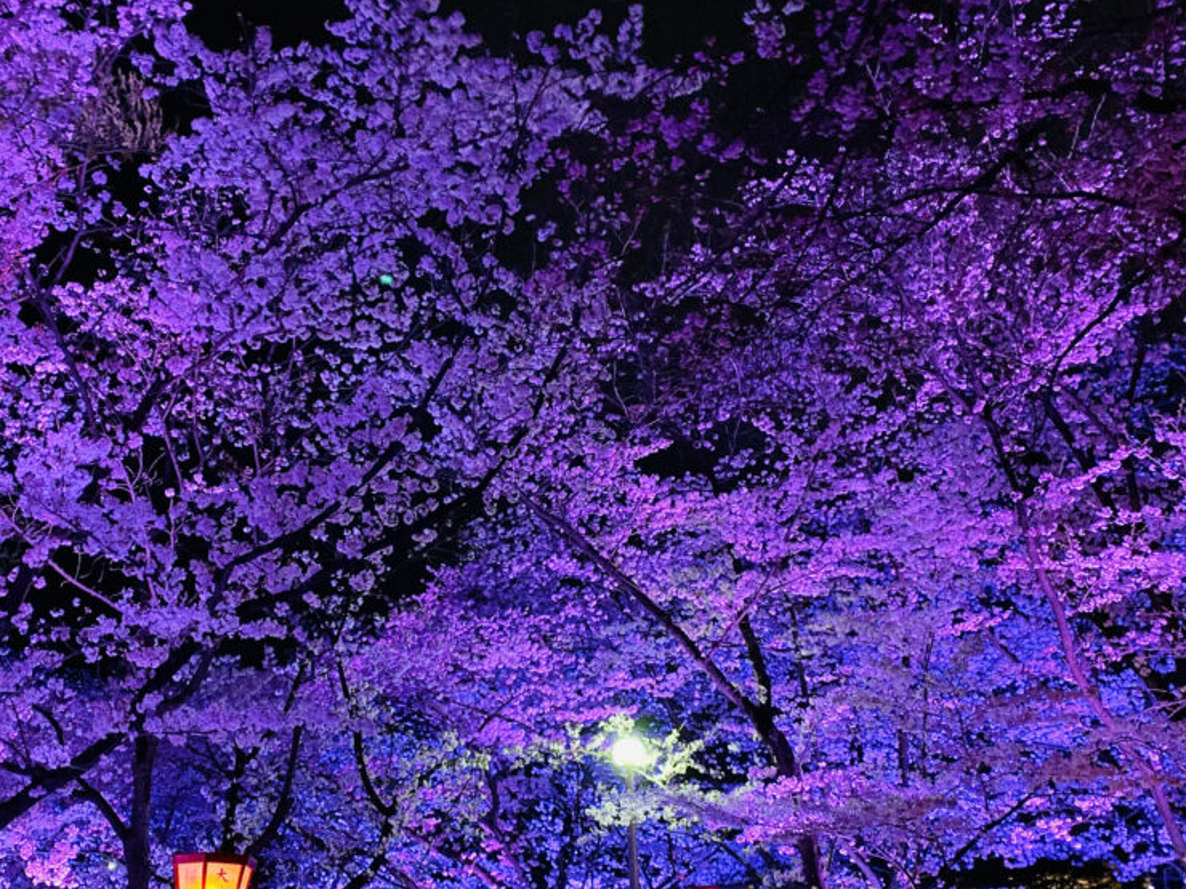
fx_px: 1233
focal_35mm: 36
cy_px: 516
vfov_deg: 39.5
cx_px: 500
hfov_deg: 51.1
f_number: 1.8
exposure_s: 1/30
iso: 800
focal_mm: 4.25
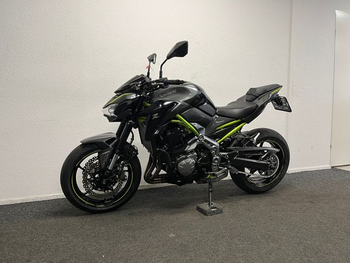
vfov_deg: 53.1
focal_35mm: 26
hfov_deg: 67.3
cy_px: 132
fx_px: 263
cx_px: 175
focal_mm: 5.1
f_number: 1.6
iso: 64
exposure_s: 1/50
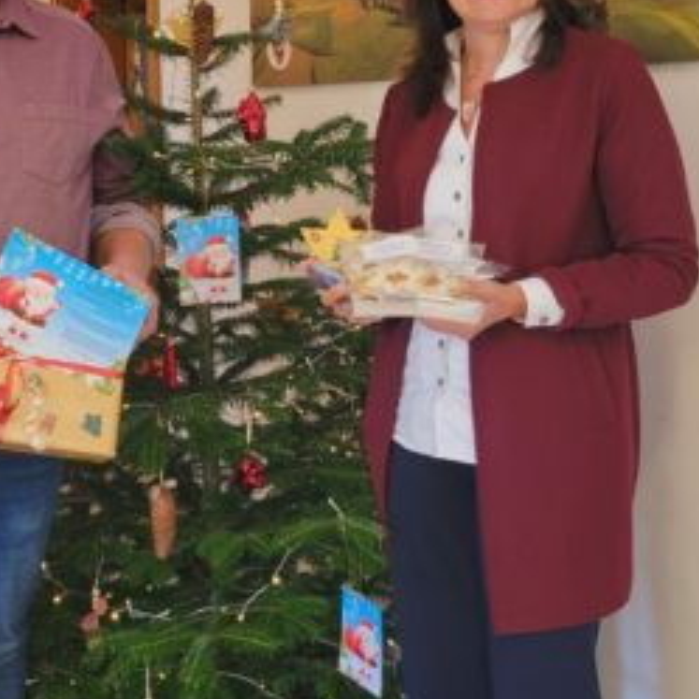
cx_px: 246
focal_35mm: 49
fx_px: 1119
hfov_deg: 34.4
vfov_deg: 34.6
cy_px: 291
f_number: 1.8
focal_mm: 5.4
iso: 200
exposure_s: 1/50
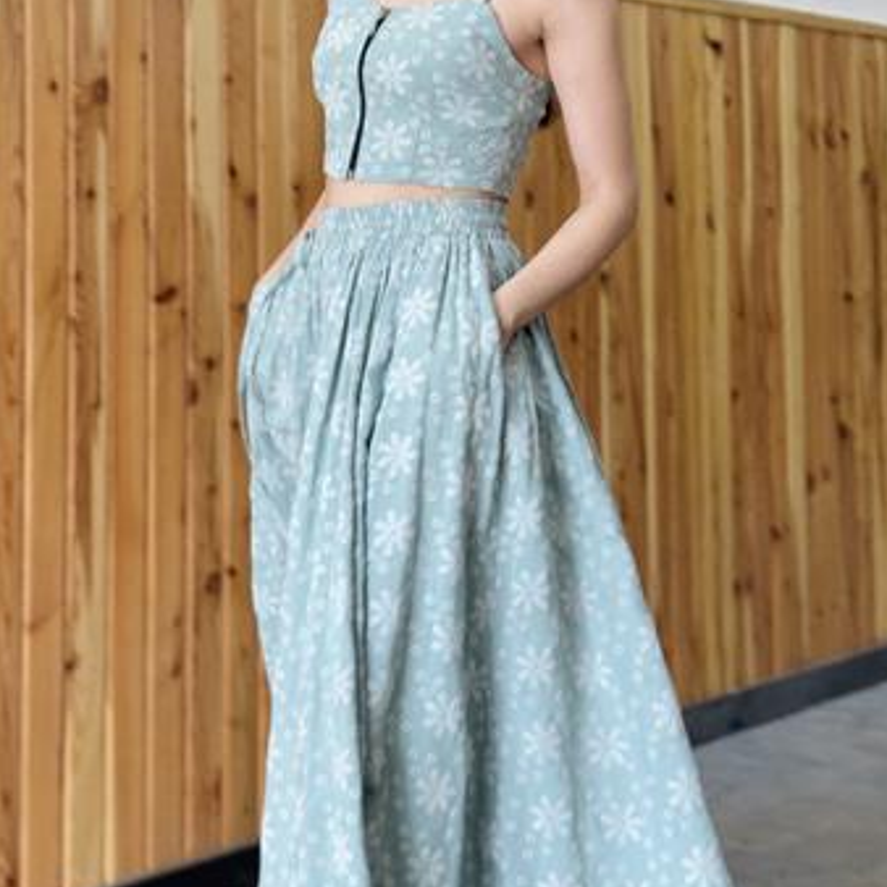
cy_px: 214
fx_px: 1942
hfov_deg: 25.7
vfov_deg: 25.4
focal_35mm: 67
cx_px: 454
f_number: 1.78
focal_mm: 6.76
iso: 160
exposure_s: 1/50
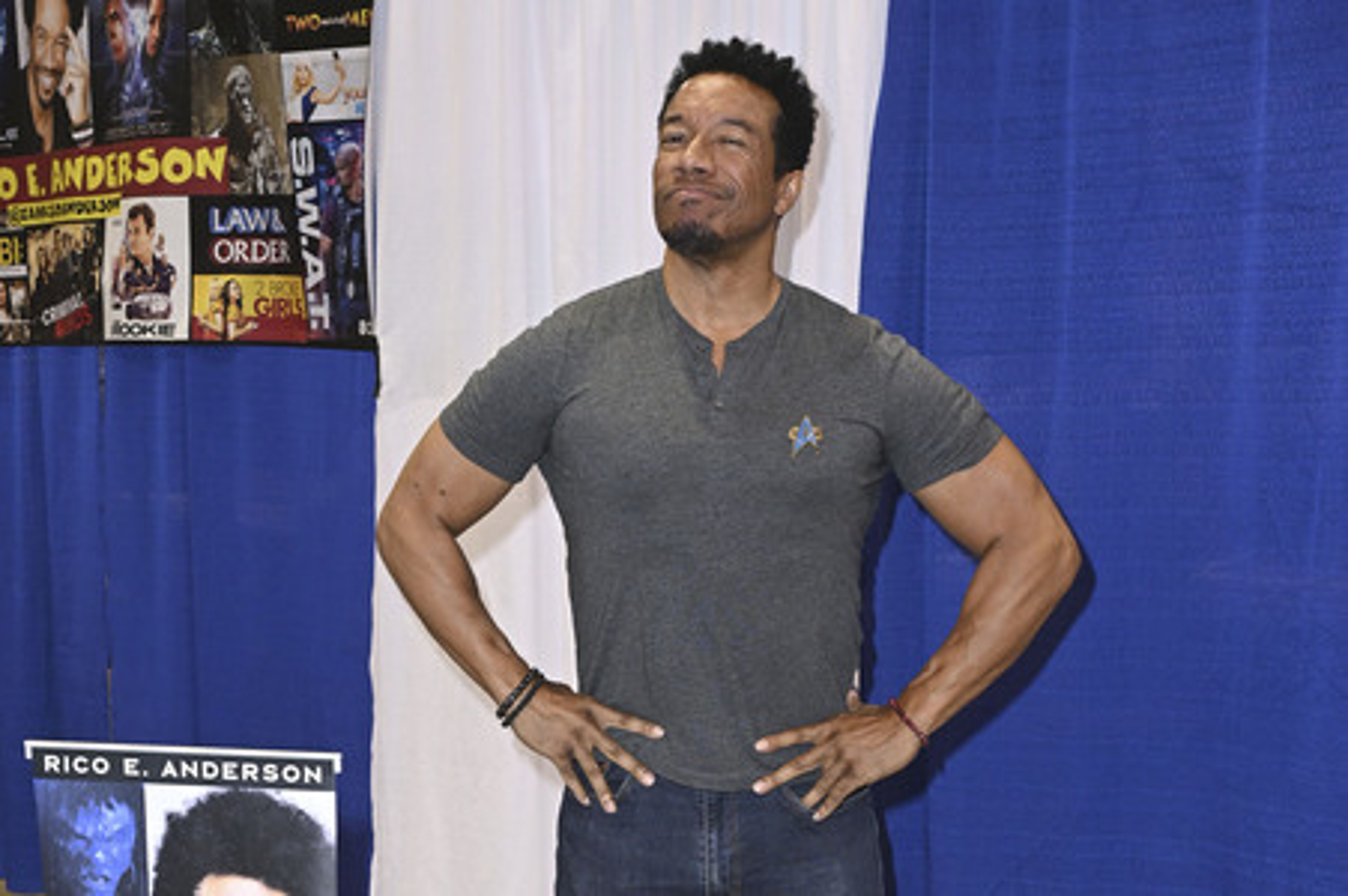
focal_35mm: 30
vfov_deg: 42.9
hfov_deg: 61.1
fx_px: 1141
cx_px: 674
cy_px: 448
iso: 1250
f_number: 5.6
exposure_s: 1/250
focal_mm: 30.5
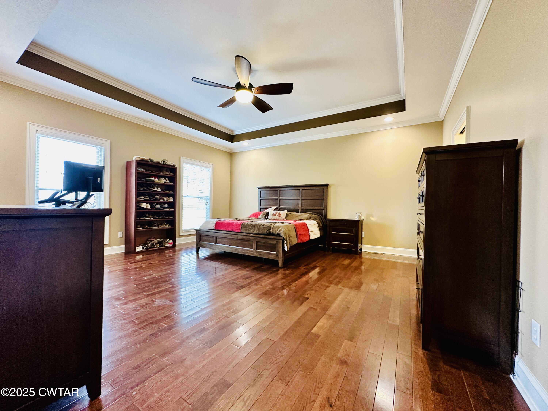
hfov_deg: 102.1
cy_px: 206
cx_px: 274
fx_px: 222
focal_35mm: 14
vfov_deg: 85.7
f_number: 2.2
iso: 250
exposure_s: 1/42
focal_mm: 2.22
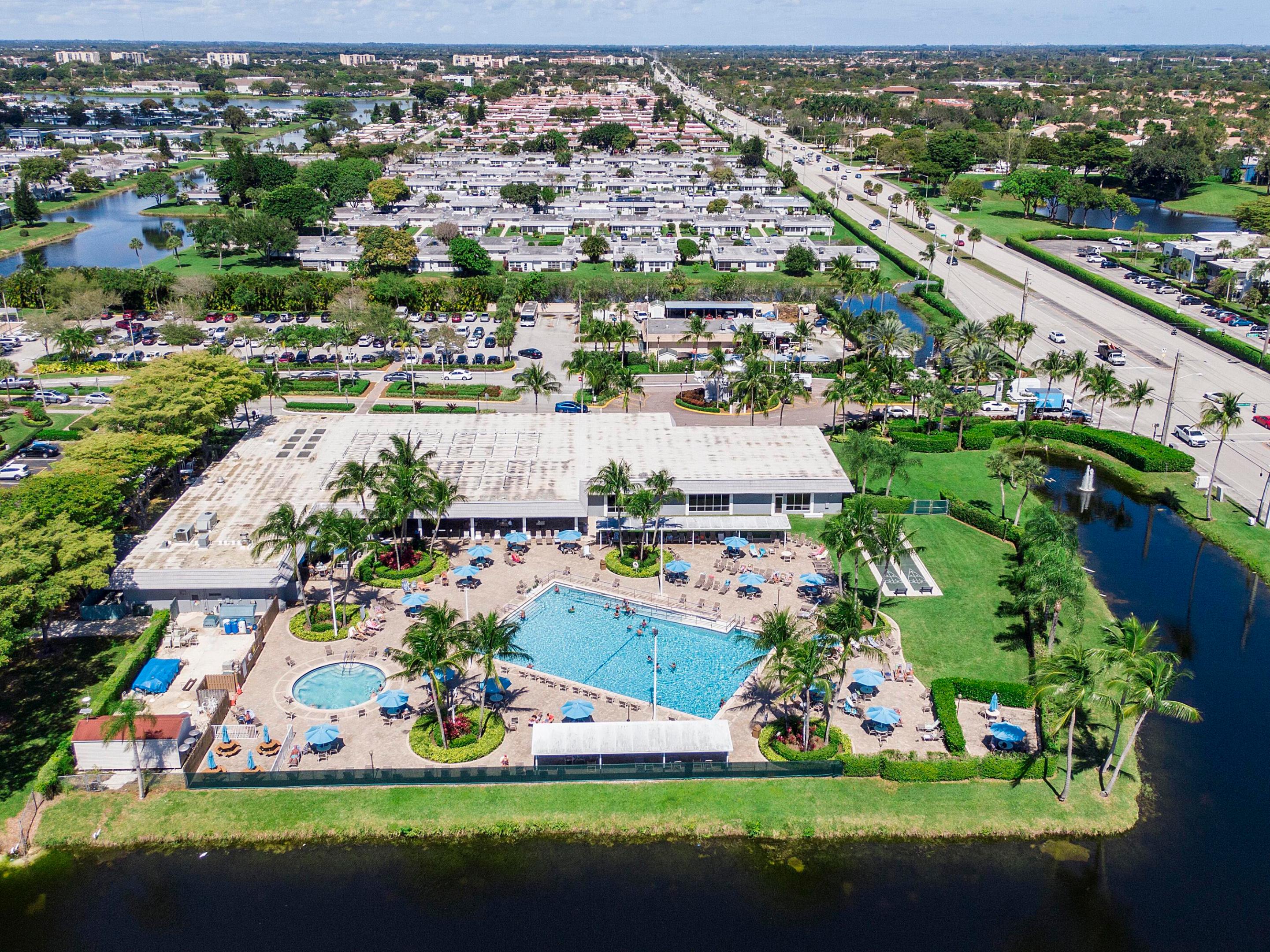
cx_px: 635
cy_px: 476
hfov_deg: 55.4
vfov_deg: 42.9
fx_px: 1210
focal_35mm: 33
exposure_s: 1/1000
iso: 100
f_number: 3.2
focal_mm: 5.57
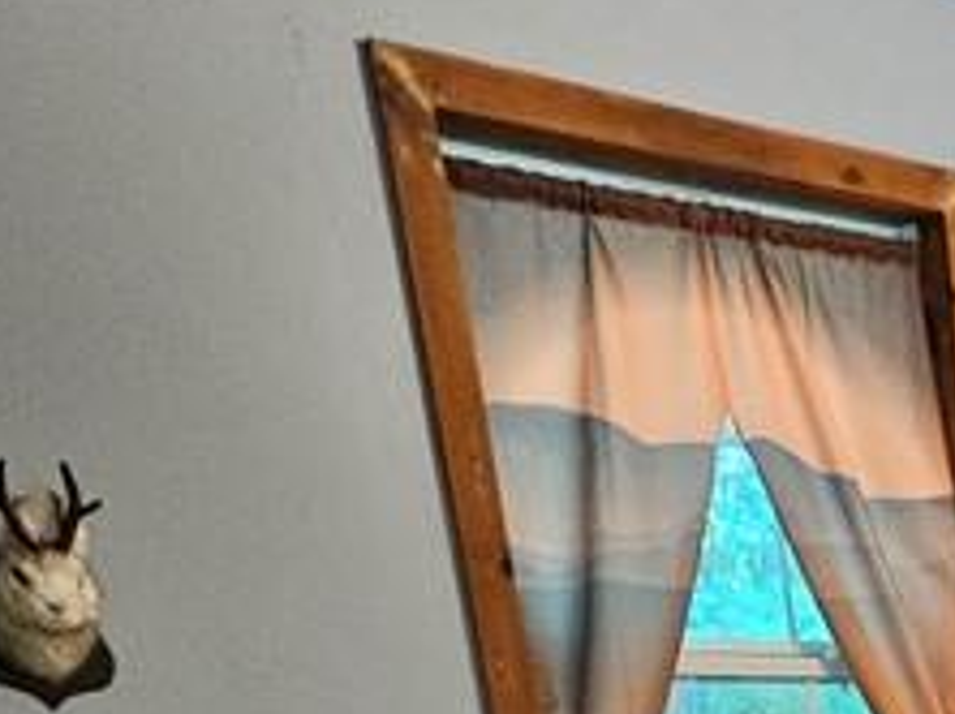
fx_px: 1654
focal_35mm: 60
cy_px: 1351
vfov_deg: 18.2
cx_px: 1420
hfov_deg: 25.0
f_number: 2.2
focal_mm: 2.2
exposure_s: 1/30
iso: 640
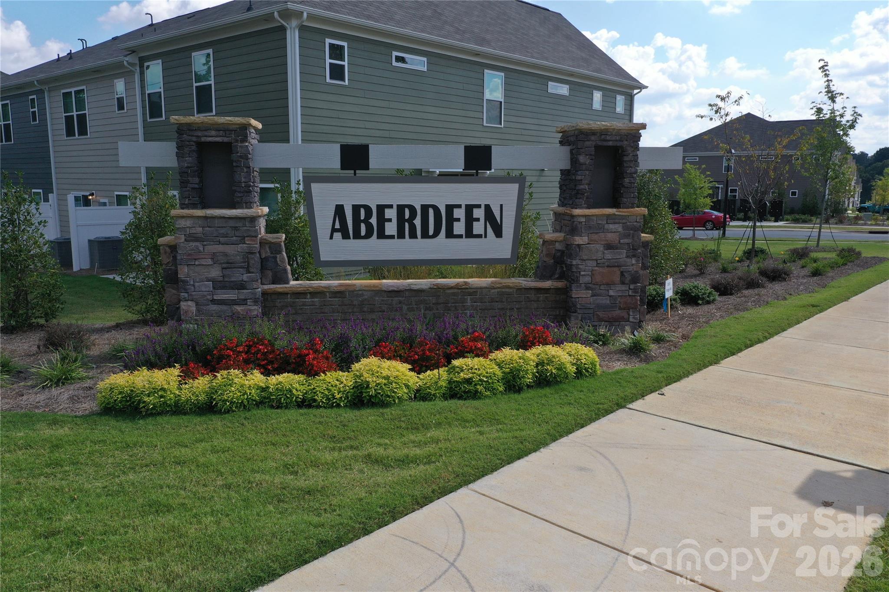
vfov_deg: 46.4
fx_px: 691
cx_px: 444
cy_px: 296
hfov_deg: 65.5
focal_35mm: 28
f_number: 5.6
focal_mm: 10.26
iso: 100
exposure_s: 1/500
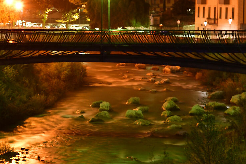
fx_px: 752
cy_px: 122
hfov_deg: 18.4
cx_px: 51
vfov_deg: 12.4
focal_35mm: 110
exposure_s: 15
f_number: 4.5
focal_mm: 23
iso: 100
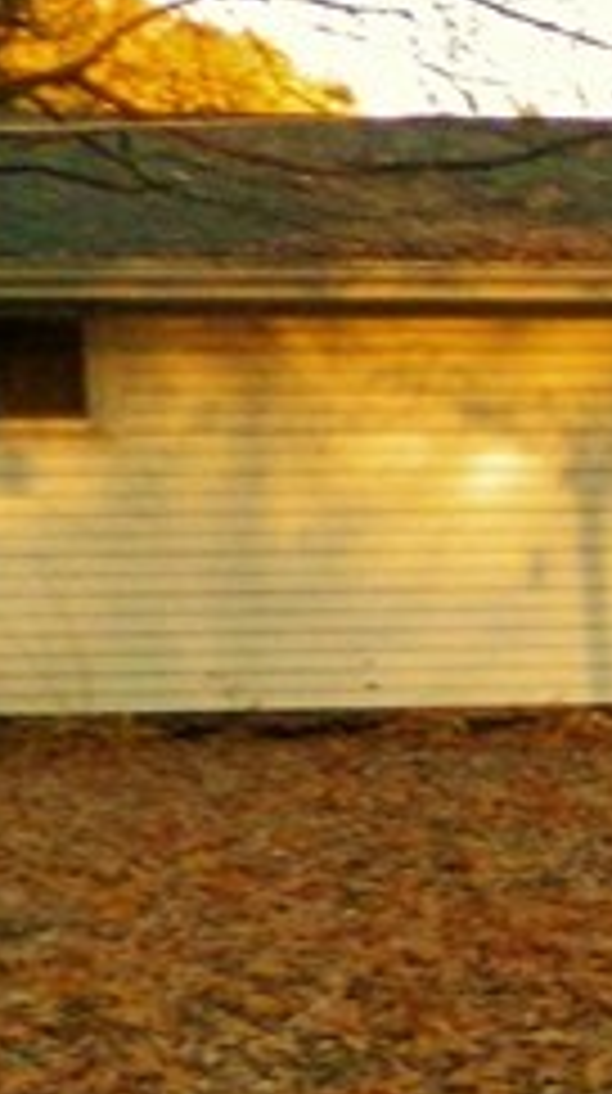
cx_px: 1498
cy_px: 959
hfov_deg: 9.3
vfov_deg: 18.4
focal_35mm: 115
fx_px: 3330
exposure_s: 1/30
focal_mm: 4.5
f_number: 8.7
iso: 500
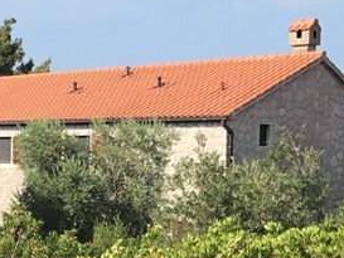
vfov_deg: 14.1
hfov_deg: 15.8
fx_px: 1044
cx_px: -286
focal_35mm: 105
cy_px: 186
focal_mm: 3.99
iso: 20
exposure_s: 1/1953
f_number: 1.8
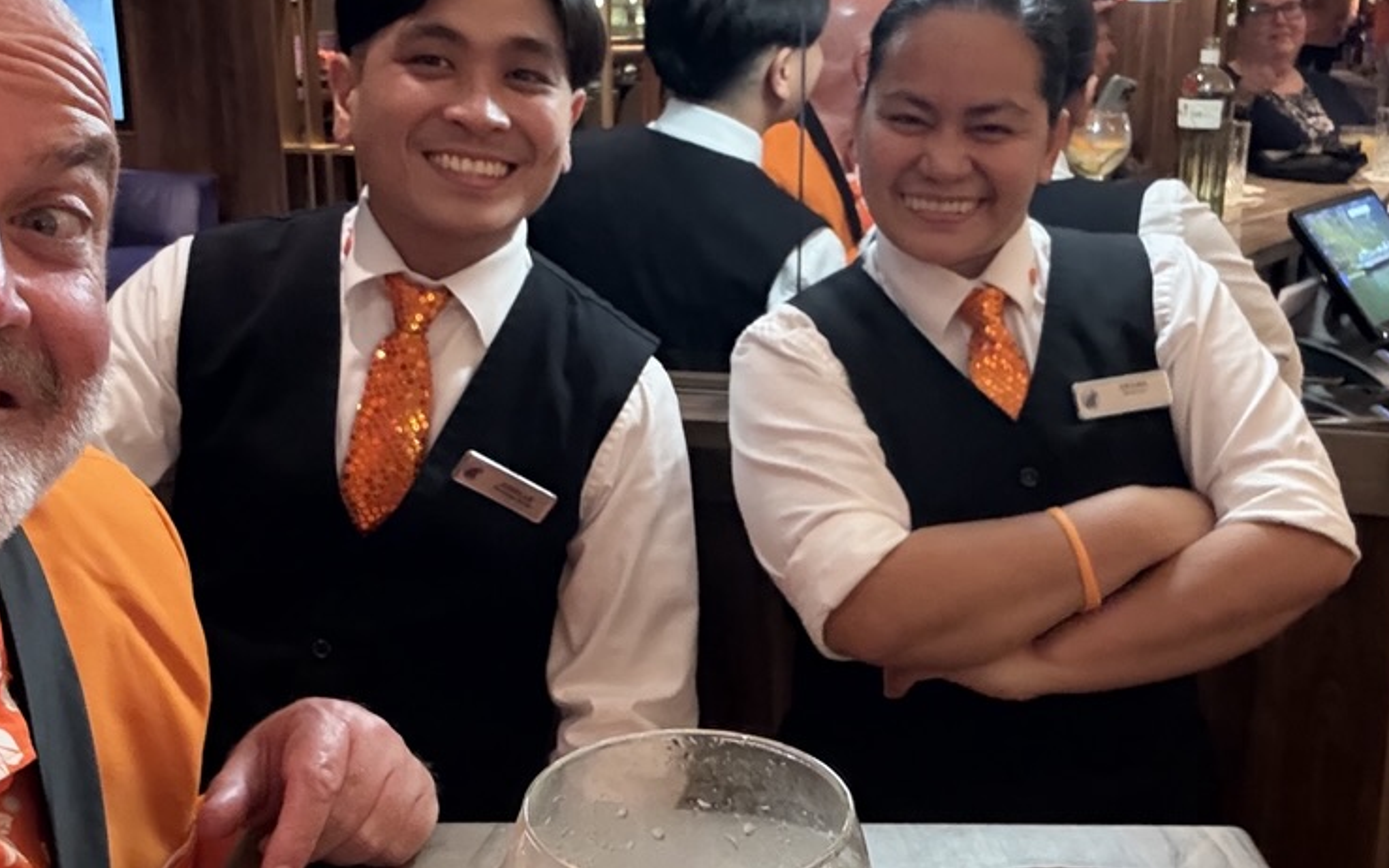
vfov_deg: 37.2
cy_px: 192
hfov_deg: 58.1
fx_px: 1249
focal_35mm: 33
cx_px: 694
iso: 640
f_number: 1.9
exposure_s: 1/17
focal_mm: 2.69
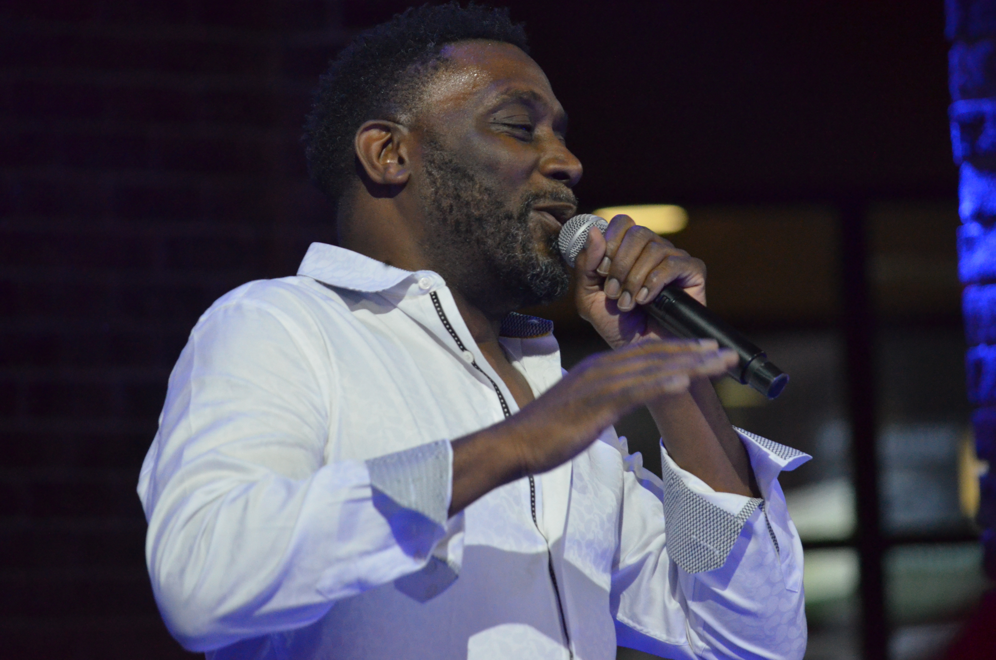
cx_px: 498
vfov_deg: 4.3
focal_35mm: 315
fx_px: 8697
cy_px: 330
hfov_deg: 6.6
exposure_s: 1/200
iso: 3200
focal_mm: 210
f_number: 5.3
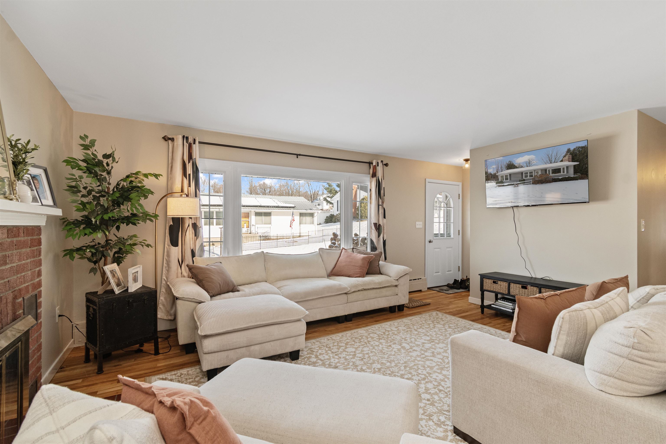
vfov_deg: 77.3
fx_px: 277
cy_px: 222
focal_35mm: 15
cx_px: 333
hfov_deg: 100.4
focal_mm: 10
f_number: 7.1
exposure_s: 1/15
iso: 800
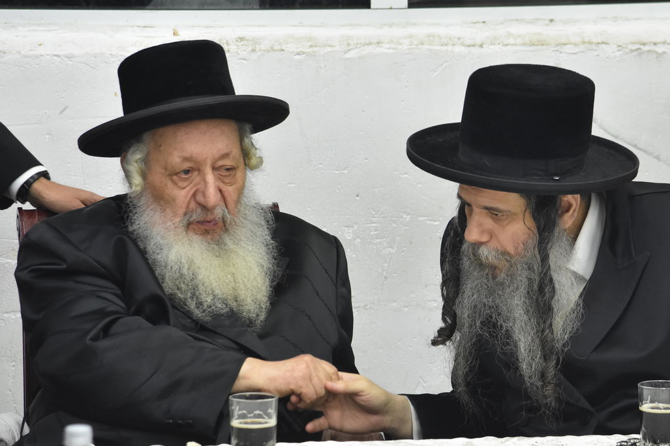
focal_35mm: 256
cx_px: 406
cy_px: 253
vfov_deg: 5.4
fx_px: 4757
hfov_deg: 8.1
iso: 1600
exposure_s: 1/60
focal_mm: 125
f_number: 5.6
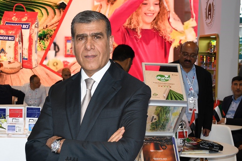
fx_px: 491
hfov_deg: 27.3
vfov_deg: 18.7
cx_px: 61
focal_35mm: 73
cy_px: 89
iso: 160
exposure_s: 1/80
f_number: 3.8
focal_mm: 26
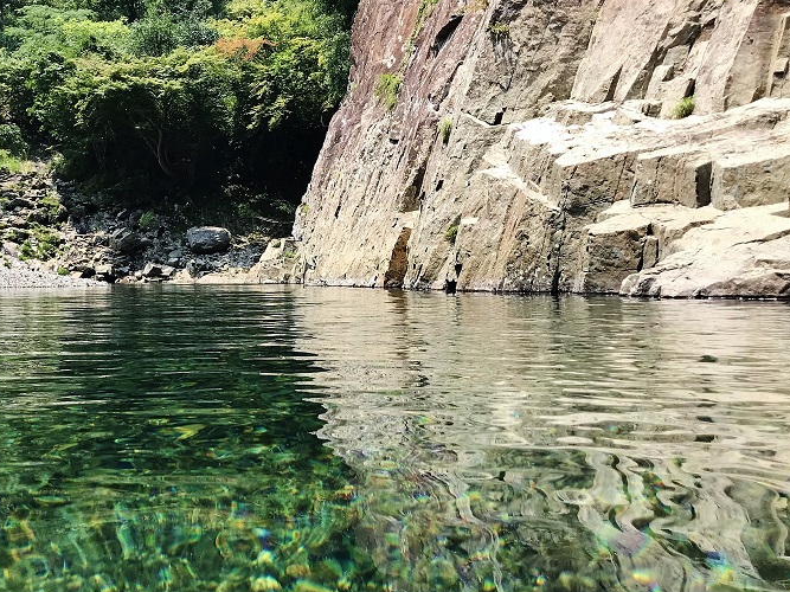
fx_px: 958
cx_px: 271
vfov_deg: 34.3
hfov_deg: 44.2
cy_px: 263
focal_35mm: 42
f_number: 1.8
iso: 20
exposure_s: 1/997
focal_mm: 3.99
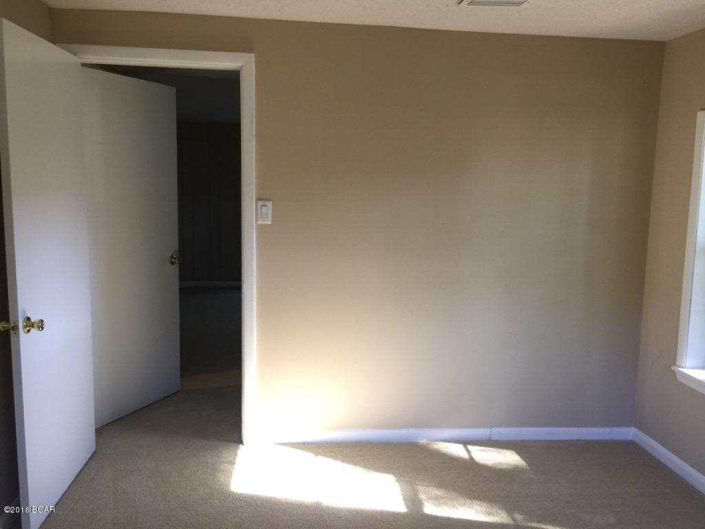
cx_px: 352
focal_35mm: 29
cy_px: 264
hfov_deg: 61.7
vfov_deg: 48.2
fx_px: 591
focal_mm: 4.15
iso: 64
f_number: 2.2
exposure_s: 1/15
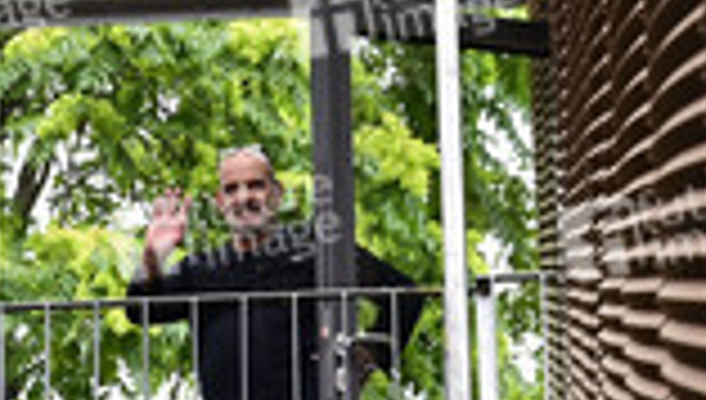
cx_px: -164
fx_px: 3939
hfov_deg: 10.1
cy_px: 342
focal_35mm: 210
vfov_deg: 5.8
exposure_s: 1/200
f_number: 5.6
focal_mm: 70
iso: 1250
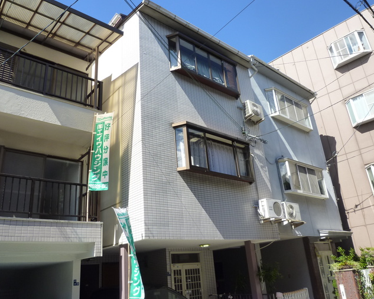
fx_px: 299
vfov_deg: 53.2
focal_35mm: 27
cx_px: 183
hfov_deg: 64.1
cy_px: 151
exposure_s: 1/320
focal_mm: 4.5
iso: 125
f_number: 4
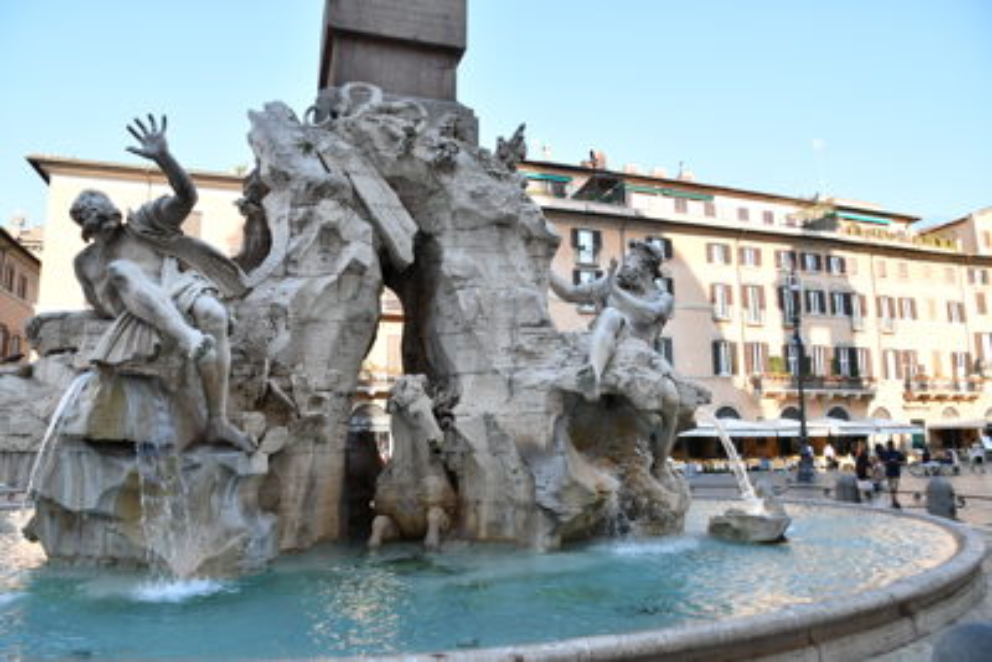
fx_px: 662
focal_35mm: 24
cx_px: 496
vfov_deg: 53.2
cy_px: 331
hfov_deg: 73.7
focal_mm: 16
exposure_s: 1/160
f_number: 5
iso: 100
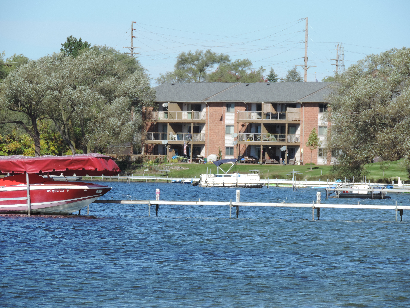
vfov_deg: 4.6
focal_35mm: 325
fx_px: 3849
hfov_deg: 6.1
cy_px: 154
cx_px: 205
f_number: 4.8
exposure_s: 1/400
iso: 80
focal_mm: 57.9
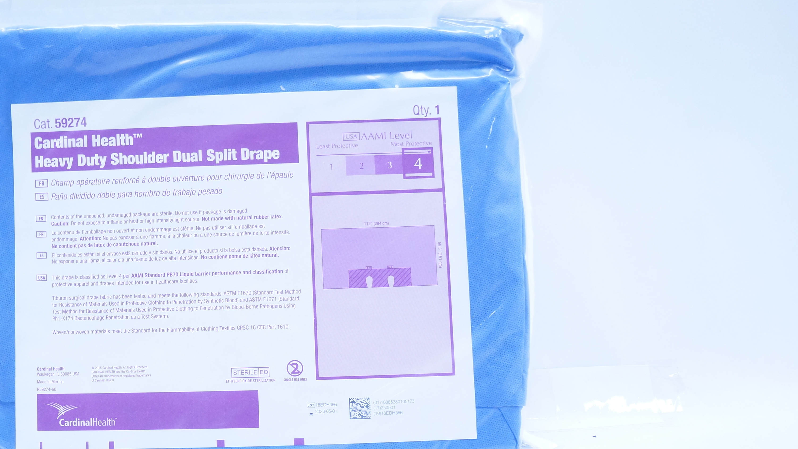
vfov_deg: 29.0
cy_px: 245
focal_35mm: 41
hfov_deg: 48.2
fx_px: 868
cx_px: 236
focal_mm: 18
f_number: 4.5
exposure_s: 1/160
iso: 800
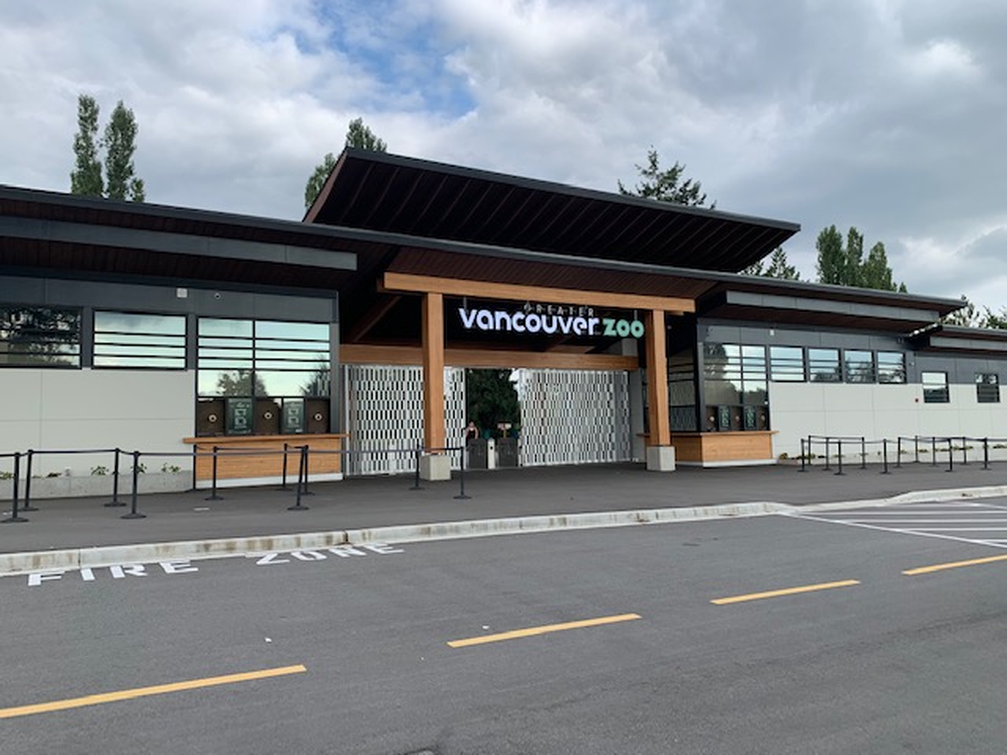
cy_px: 378
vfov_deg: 53.1
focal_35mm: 26
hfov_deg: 67.3
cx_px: 504
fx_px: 756
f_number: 1.8
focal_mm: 4.25
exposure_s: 1/711
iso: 25
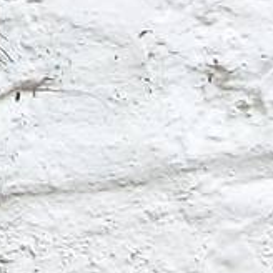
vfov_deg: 4.0
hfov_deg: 3.9
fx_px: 3837
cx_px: -578
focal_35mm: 430
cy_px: -380
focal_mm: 8.8
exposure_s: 1/60
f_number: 3.6
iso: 80
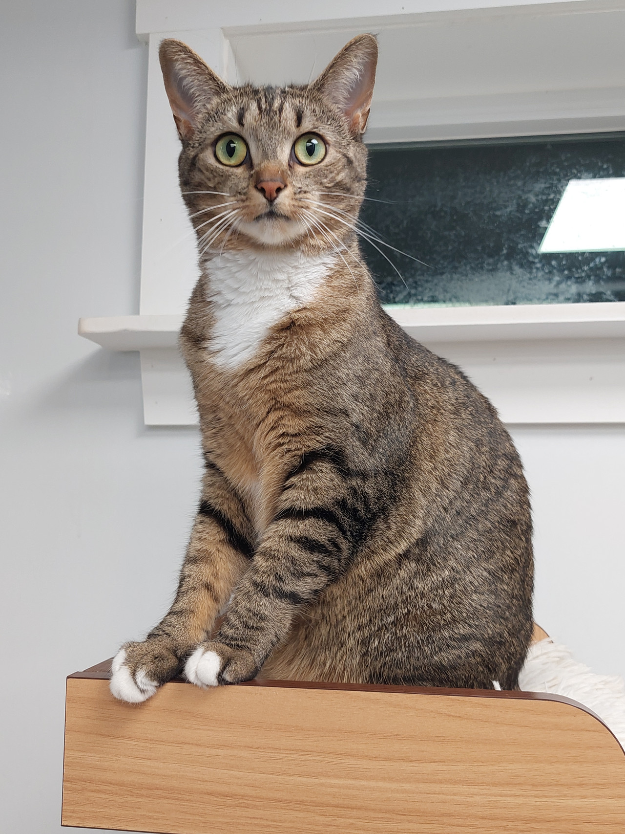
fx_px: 578
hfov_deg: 56.8
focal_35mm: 24
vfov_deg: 71.6
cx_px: 312
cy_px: 417
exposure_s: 1/60
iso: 100
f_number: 1.8
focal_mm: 5.23
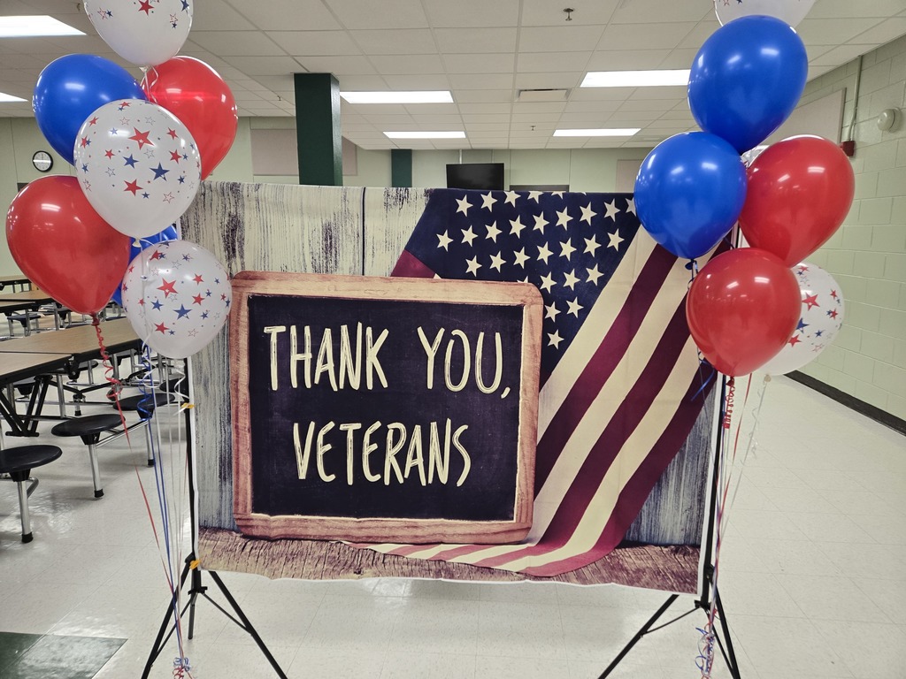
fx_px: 602
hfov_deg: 73.9
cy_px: 340
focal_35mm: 23
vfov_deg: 58.9
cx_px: 453
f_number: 1.8
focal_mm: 5.4
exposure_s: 1/120
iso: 250
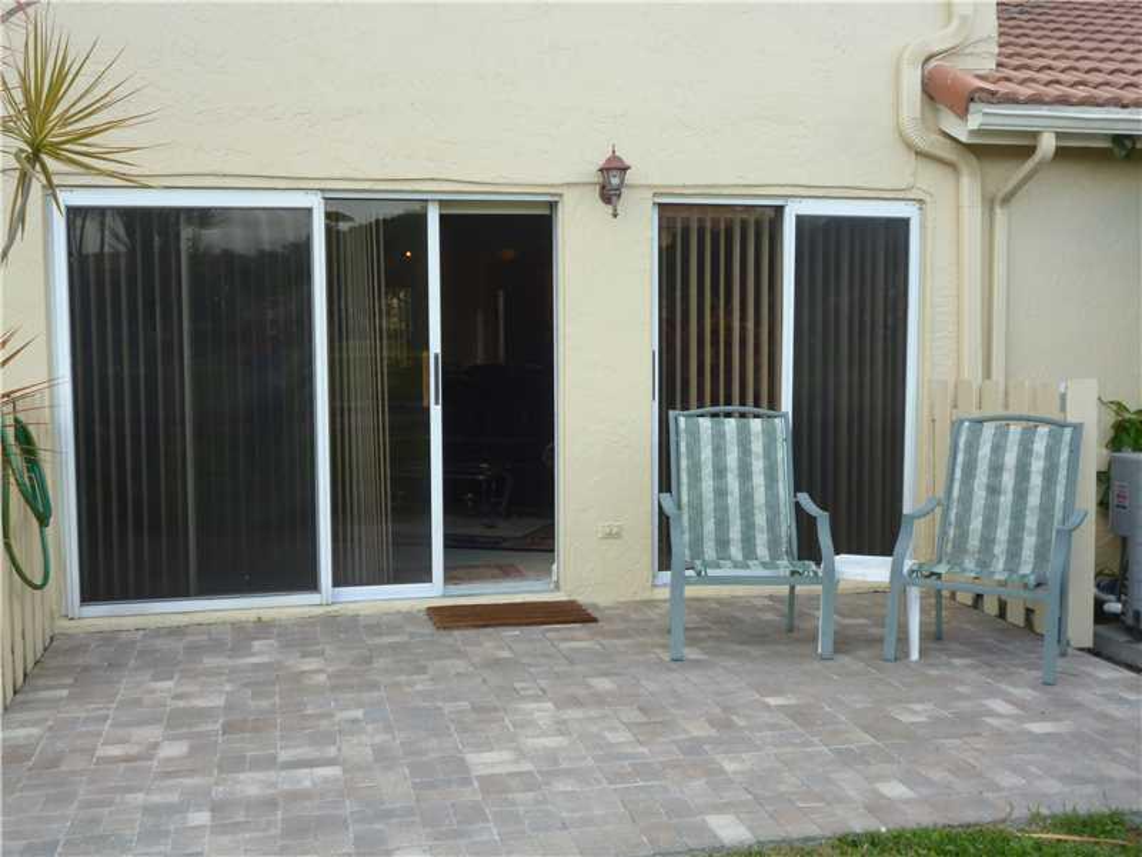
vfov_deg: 35.1
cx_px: 571
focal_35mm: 41
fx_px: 1353
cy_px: 428
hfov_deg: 45.8
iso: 100
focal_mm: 7.3
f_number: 3.7
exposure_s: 1/125
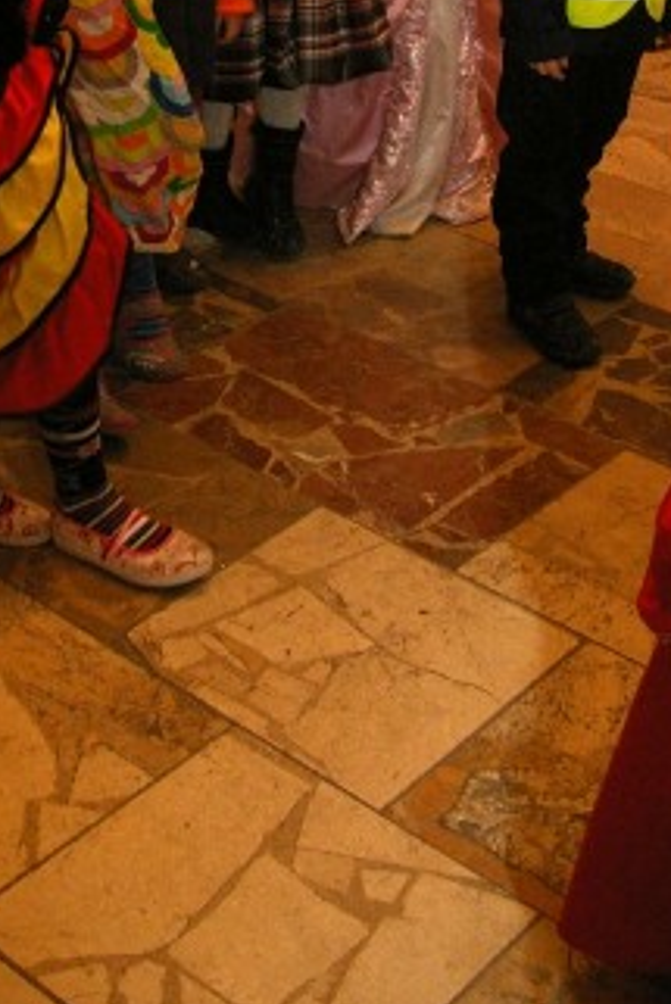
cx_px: 178
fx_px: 1844
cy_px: -39
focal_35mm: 66
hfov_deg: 20.5
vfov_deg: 28.3
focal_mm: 21
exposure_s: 1/30
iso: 800
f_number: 5.6
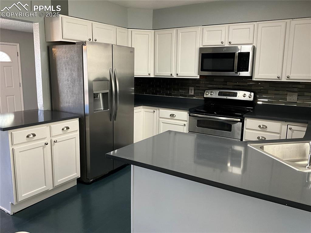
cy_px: 116
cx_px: 156
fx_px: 260
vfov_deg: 48.2
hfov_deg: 61.7
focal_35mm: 29
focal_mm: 3
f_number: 1.8
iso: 125
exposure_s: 1/60
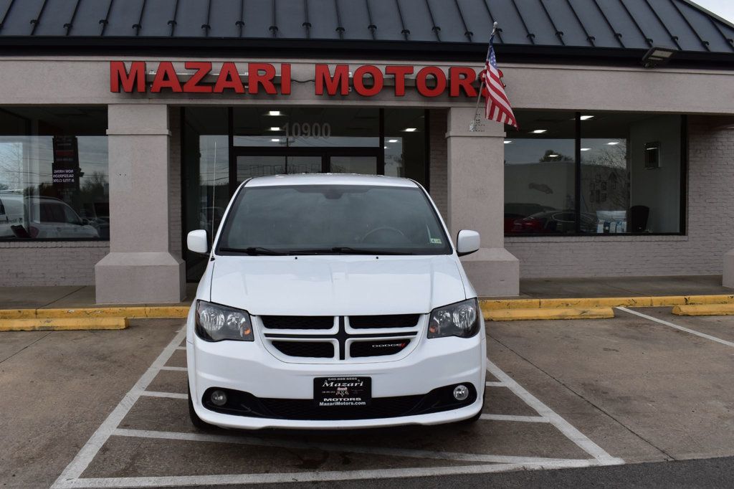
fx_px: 703
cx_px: 367
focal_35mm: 34
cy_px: 244
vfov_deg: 38.3
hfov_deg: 55.1
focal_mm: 23
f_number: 11
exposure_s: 1/400
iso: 400
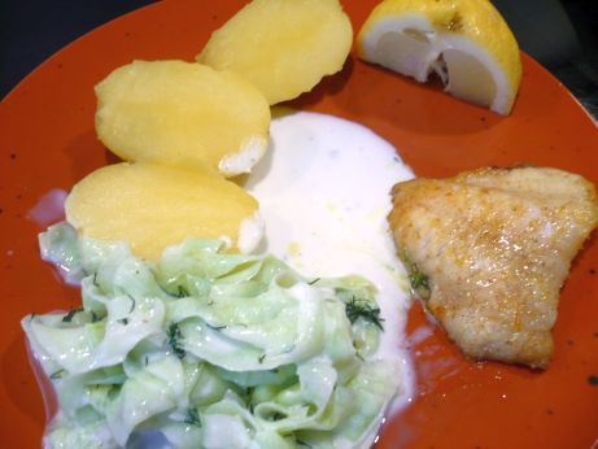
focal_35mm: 35
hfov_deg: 52.6
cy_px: 224
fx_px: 605
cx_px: 299
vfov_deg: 40.7
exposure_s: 1/30
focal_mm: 5.8
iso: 125
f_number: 2.8
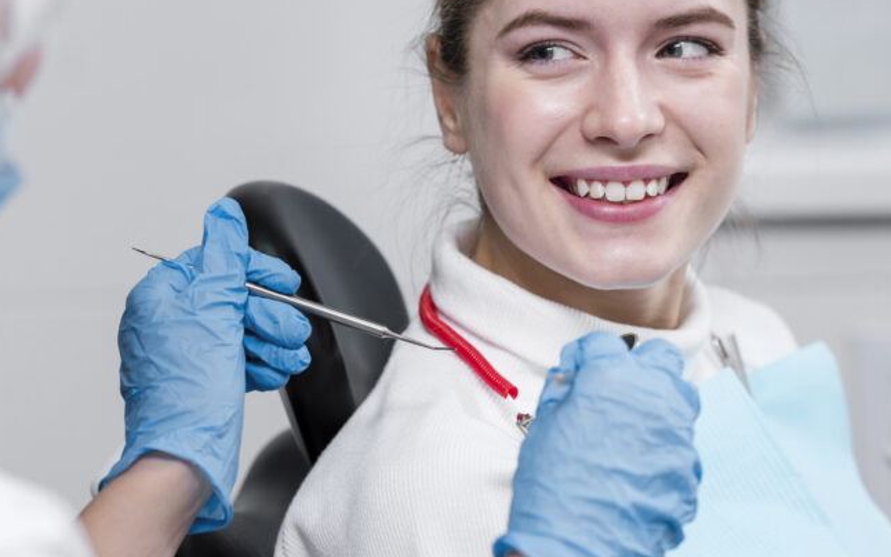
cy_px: 257
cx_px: 477
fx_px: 4906
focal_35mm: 202
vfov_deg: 6.5
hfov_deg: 10.4
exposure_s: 1/160
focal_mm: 125
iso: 250
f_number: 3.5
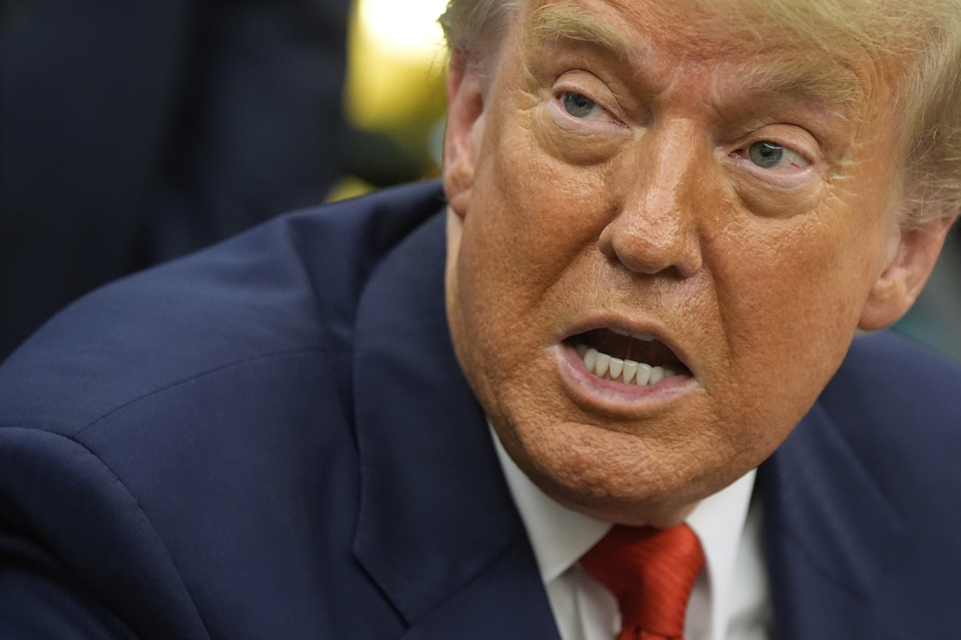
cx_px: 639
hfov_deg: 7.0
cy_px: 194
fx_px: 7845
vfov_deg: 4.7
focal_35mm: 294
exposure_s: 1/250
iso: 3200
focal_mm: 200
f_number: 4
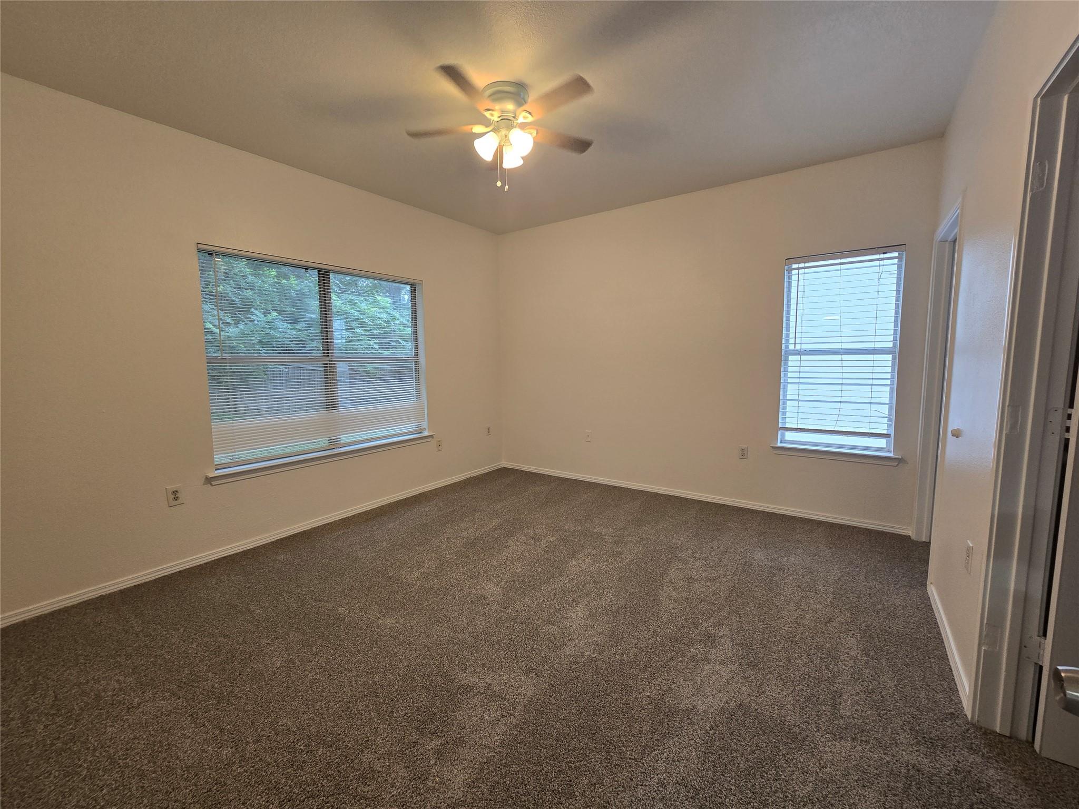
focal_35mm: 13
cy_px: 404
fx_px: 405
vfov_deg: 89.9
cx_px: 540
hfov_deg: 106.2
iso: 100
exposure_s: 1/60
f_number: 2.2
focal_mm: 2.2
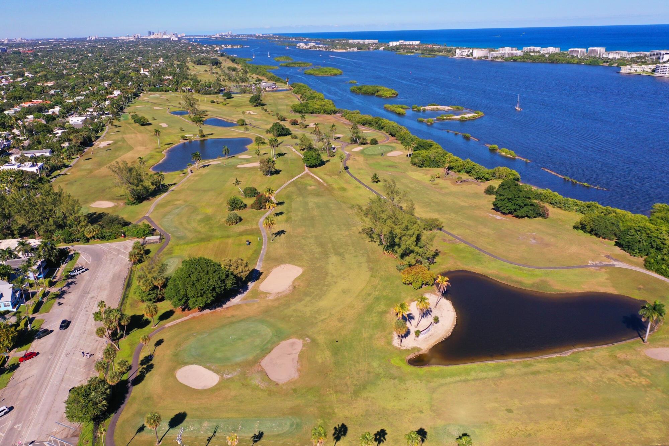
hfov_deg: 65.5
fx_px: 520
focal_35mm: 28
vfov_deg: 46.4
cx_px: 334
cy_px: 223
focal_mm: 10.26
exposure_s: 1/80
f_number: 3.5
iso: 100
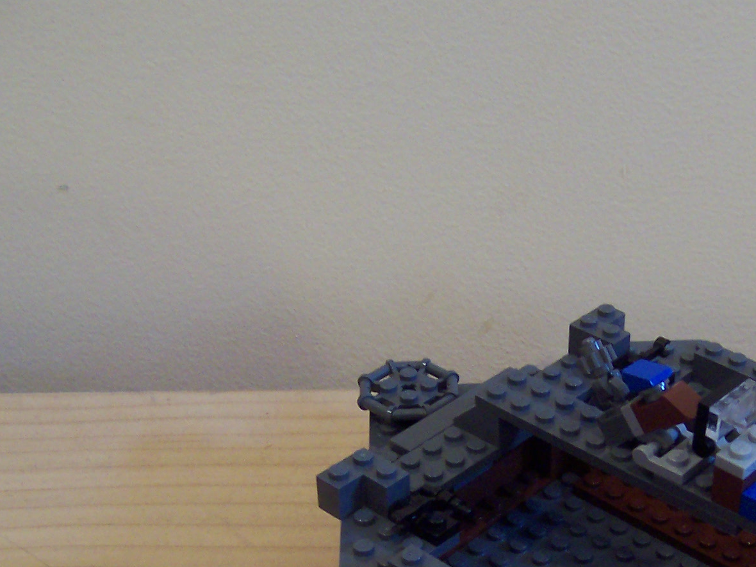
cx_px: 602
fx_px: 1354
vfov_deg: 23.2
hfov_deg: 30.5
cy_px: 487
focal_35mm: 62
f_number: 2.8
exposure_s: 1/15
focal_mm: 5.6
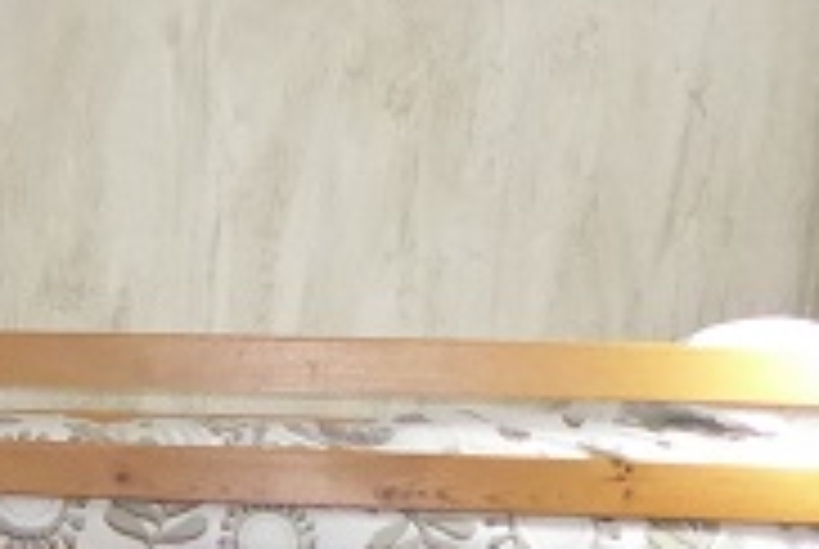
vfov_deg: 10.9
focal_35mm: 114
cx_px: -446
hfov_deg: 16.2
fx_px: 2598
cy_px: 1130
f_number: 3.3
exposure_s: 1/60
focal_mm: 4.3
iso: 800
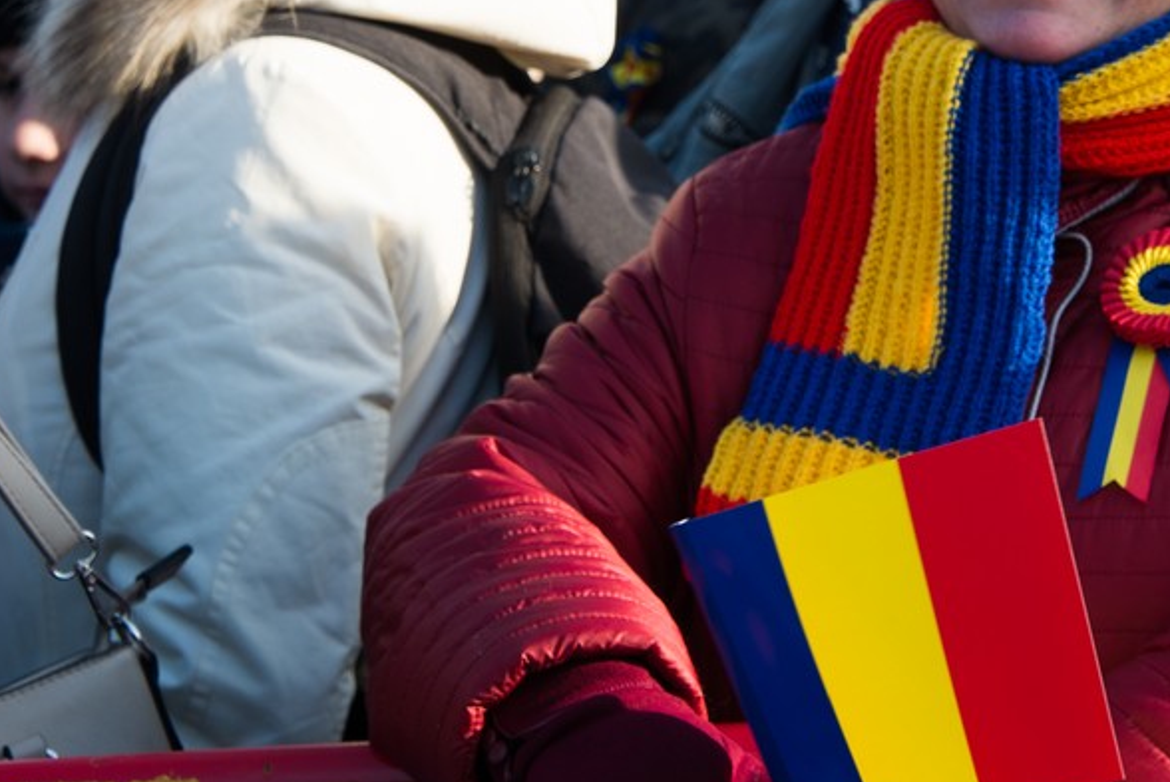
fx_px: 9920
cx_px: 831
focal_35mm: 305
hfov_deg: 6.7
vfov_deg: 4.5
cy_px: 6
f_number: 7.1
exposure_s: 1/160
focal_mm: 125
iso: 100
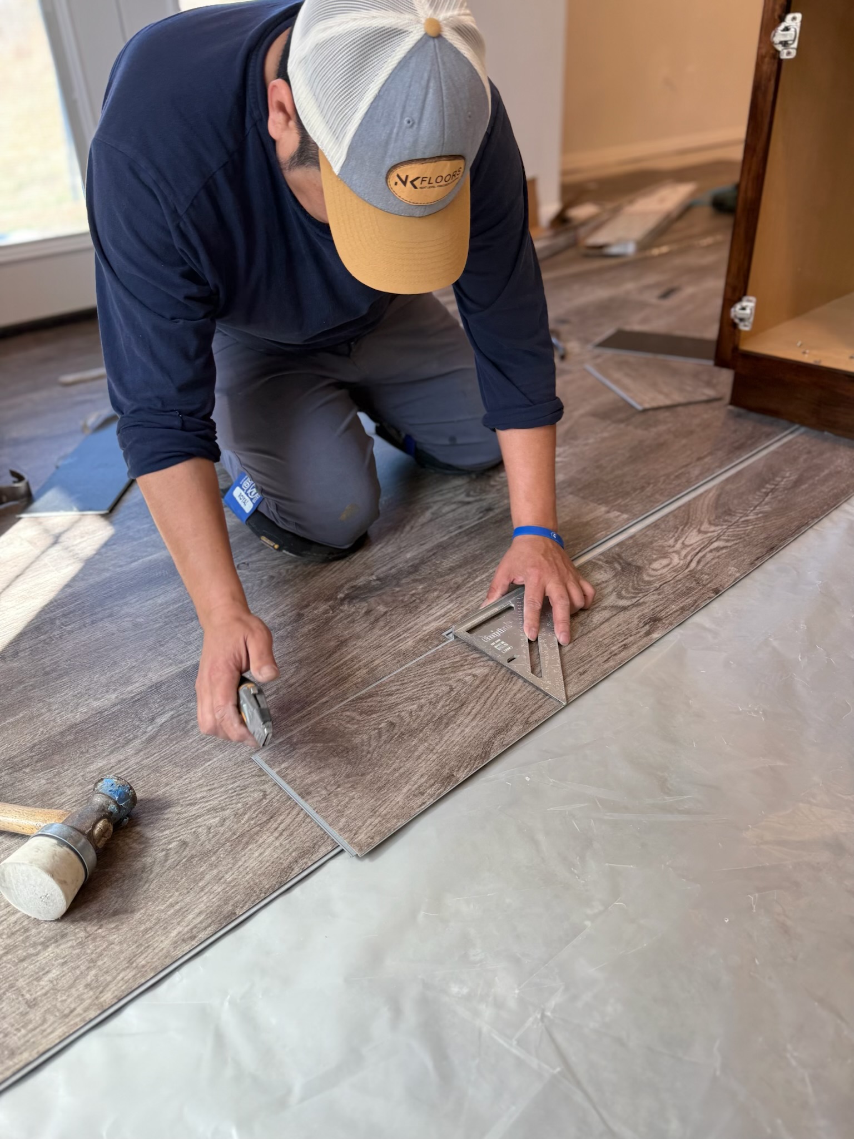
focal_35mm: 24
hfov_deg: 56.8
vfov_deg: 71.6
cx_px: 427
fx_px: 789
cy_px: 570
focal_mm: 6.76
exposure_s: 1/120
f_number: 1.78
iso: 80
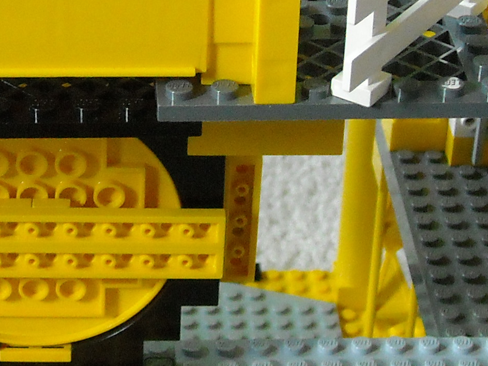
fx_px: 1706
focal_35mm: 121
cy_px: 71
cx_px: 22
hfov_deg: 16.0
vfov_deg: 12.2
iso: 400
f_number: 2.8
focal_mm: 5.7
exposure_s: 1/45
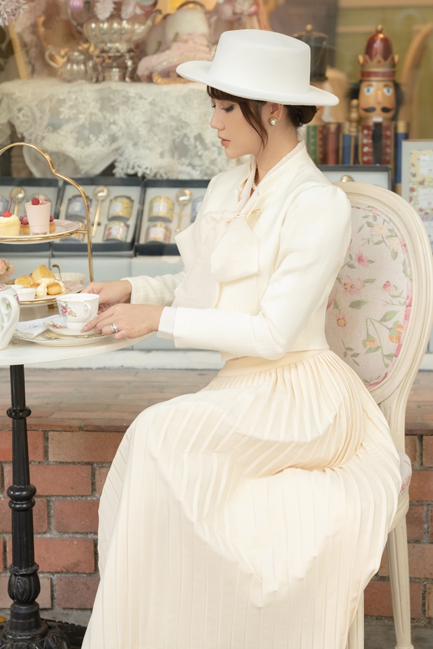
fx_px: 1642
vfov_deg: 22.4
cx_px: 216
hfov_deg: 15.0
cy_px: 324
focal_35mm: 91
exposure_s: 1/200
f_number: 2.8
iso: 500
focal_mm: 61
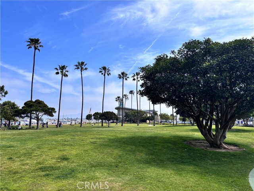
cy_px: 96
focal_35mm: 26
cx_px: 127
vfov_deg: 53.1
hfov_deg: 67.3
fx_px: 191
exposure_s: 1/4630
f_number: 1.6
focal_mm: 5.96
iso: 50
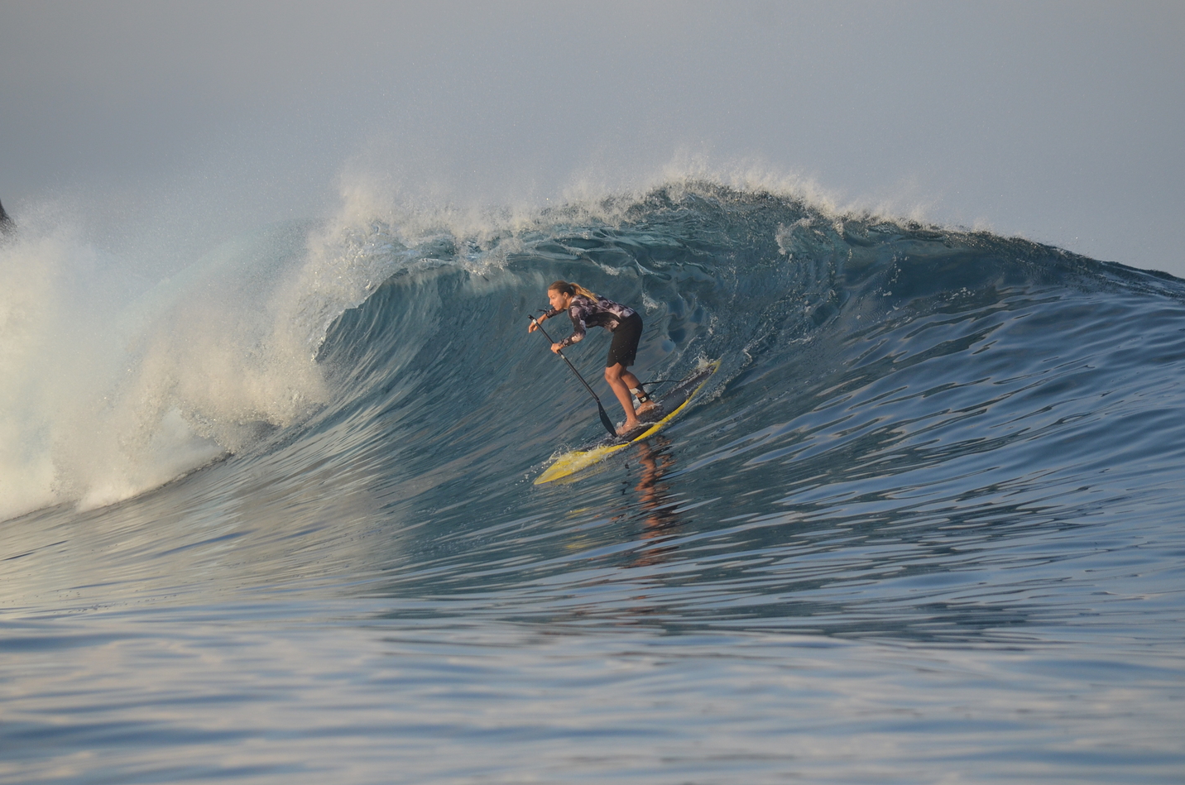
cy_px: 414
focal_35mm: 352
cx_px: 607
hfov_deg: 5.9
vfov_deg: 3.9
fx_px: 11565
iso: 400
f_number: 5.6
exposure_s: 1/1250
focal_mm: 210
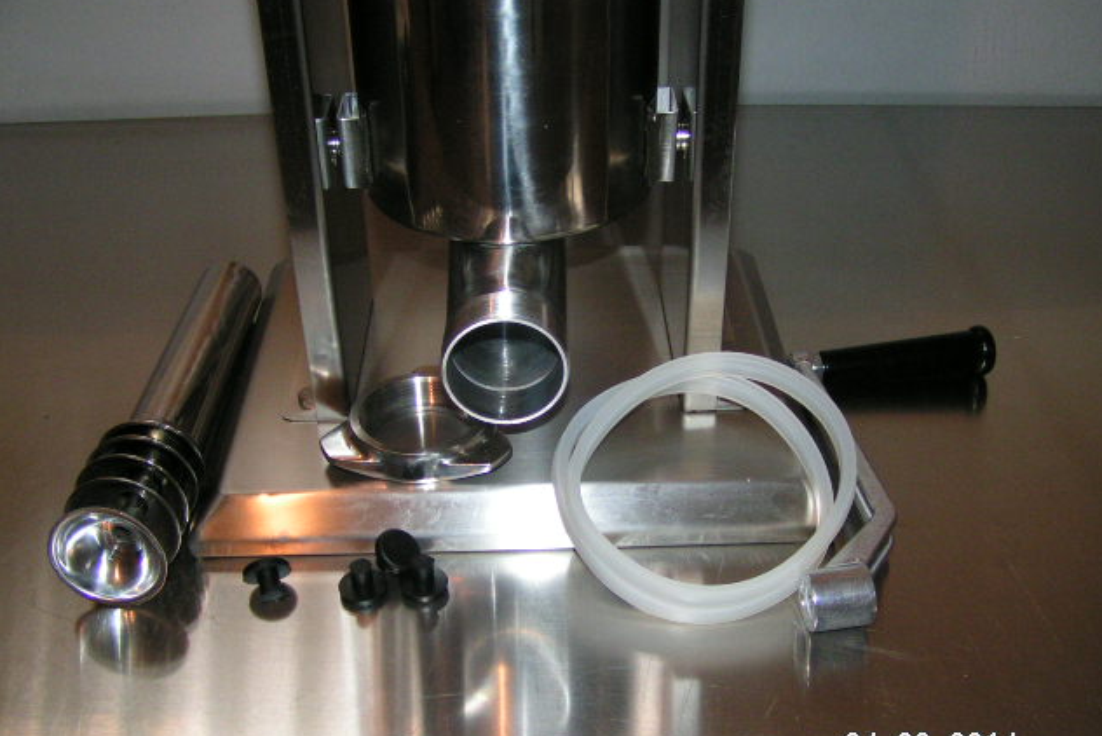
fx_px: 1225
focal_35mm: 40
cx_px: 554
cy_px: 410
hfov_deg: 48.4
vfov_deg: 33.4
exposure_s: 1/40
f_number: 2.8
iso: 200
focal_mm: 5.8
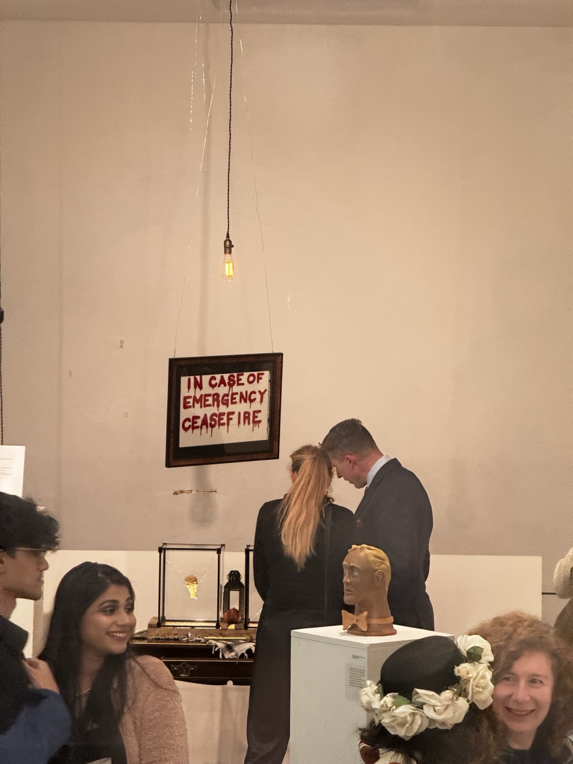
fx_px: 2648
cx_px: 286
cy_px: 382
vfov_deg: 16.4
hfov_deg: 12.3
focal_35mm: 120
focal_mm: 15.66
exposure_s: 1/60
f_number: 2.8
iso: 400
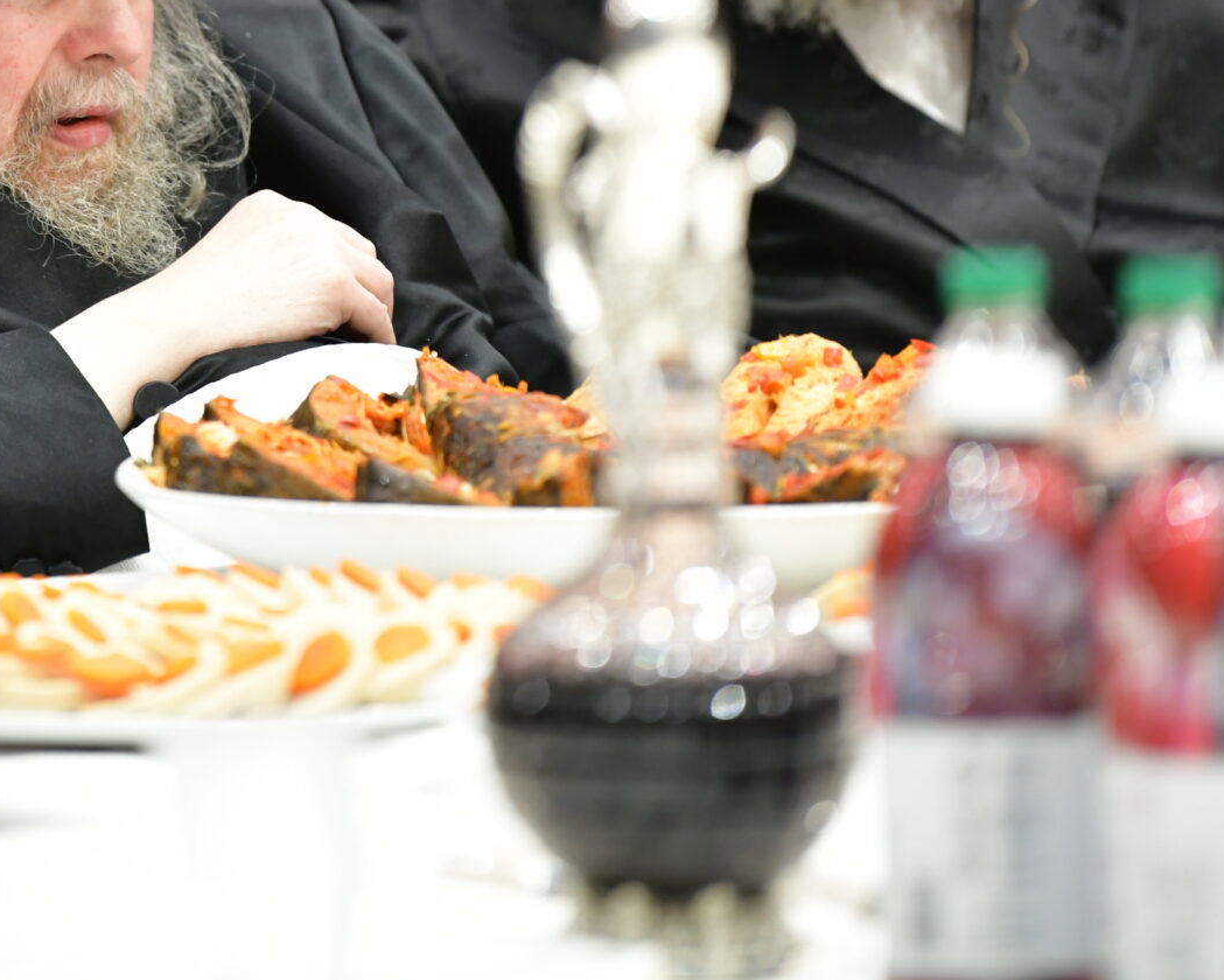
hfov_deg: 4.4
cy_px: -13
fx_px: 15764
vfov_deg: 3.6
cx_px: 63
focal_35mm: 435
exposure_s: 1/100
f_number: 2.8
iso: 800
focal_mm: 190
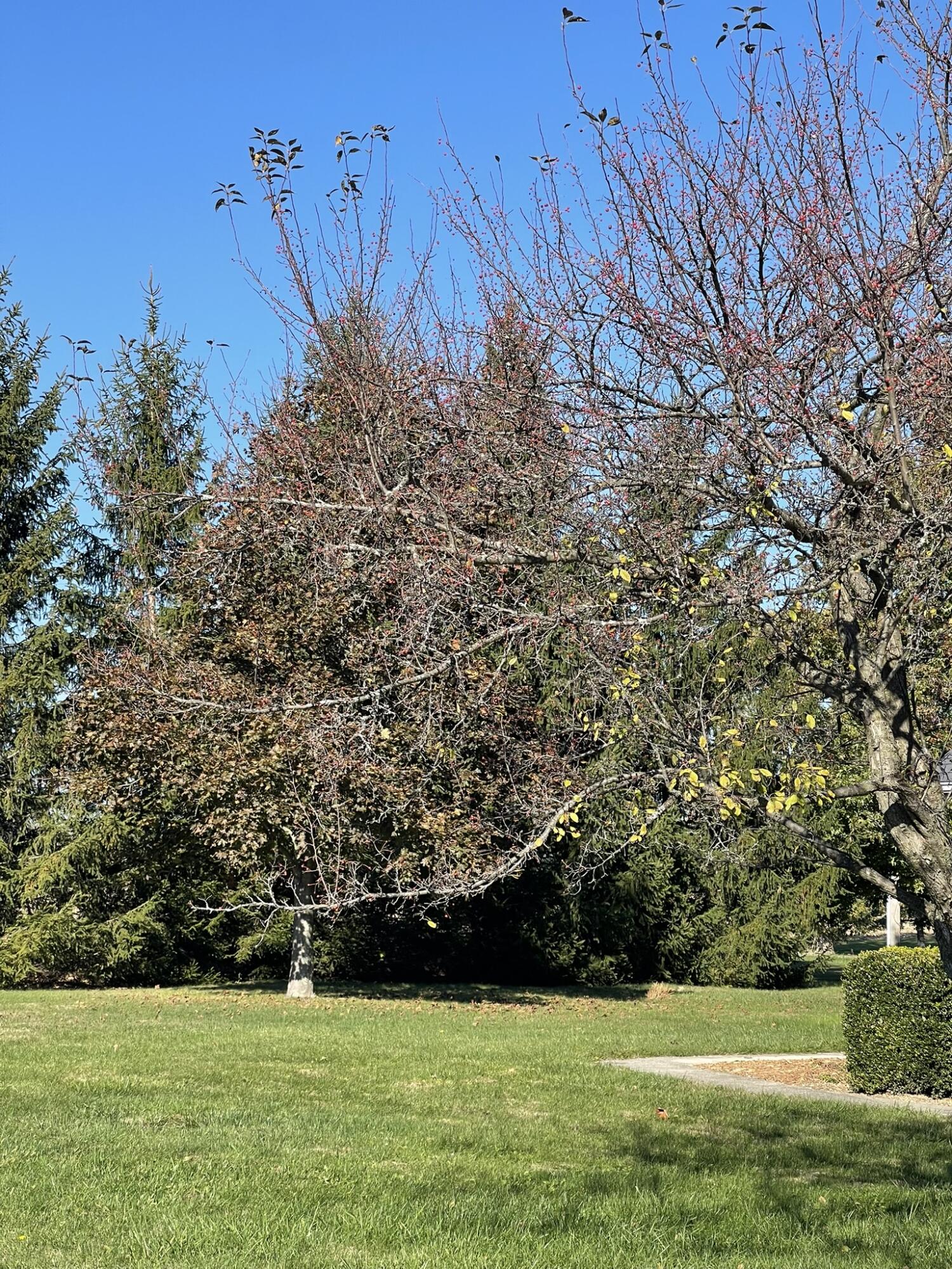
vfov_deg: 30.3
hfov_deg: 22.9
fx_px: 2347
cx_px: 476
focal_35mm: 64
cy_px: 634
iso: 20
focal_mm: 7.5
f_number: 2.2
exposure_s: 1/723
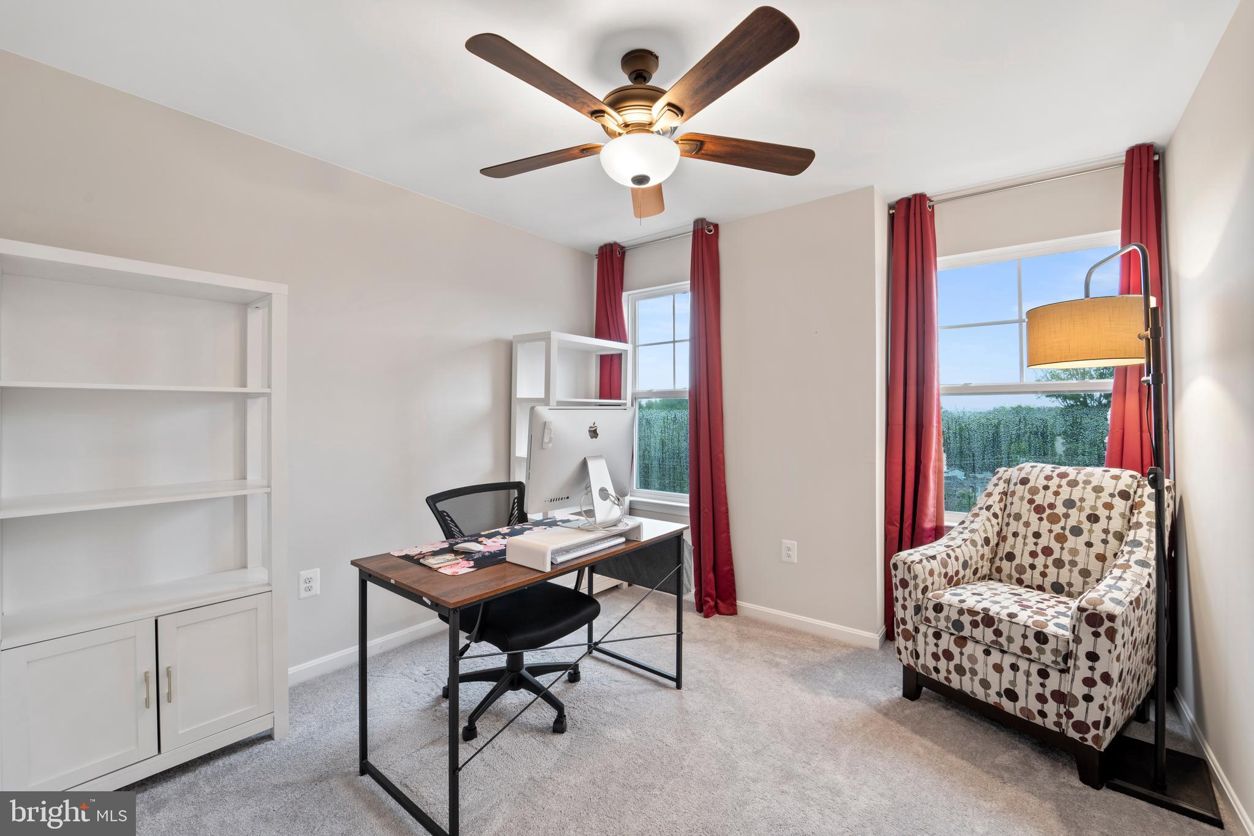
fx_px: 488
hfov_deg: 104.3
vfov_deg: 81.2
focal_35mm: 14
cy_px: 418
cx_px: 627
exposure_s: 1/1.67
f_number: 9
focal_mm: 14
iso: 250
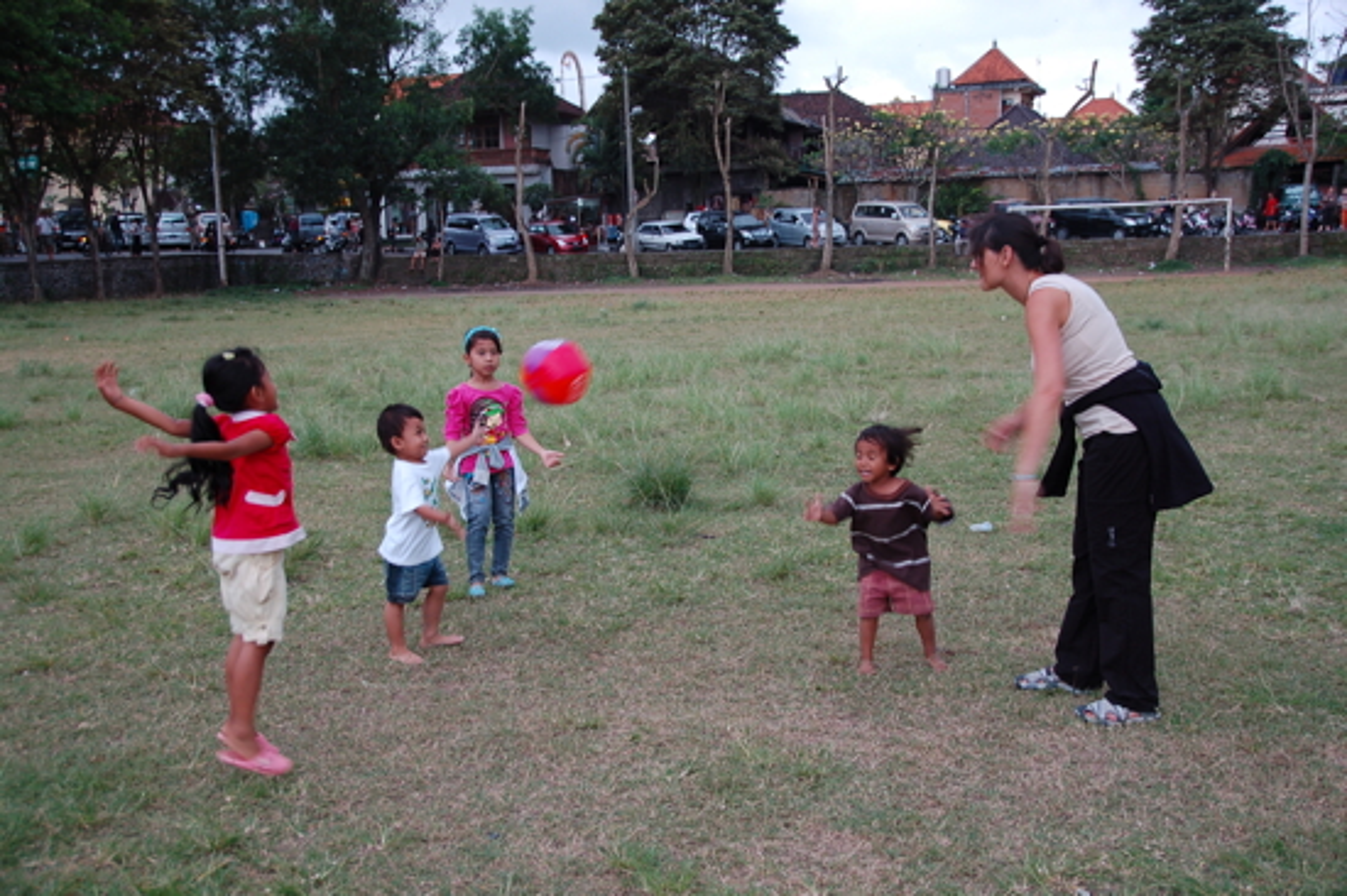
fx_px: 1570
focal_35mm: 42
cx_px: 674
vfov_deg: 31.9
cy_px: 448
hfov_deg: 46.4
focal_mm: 28
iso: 200
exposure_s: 1/50
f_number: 4
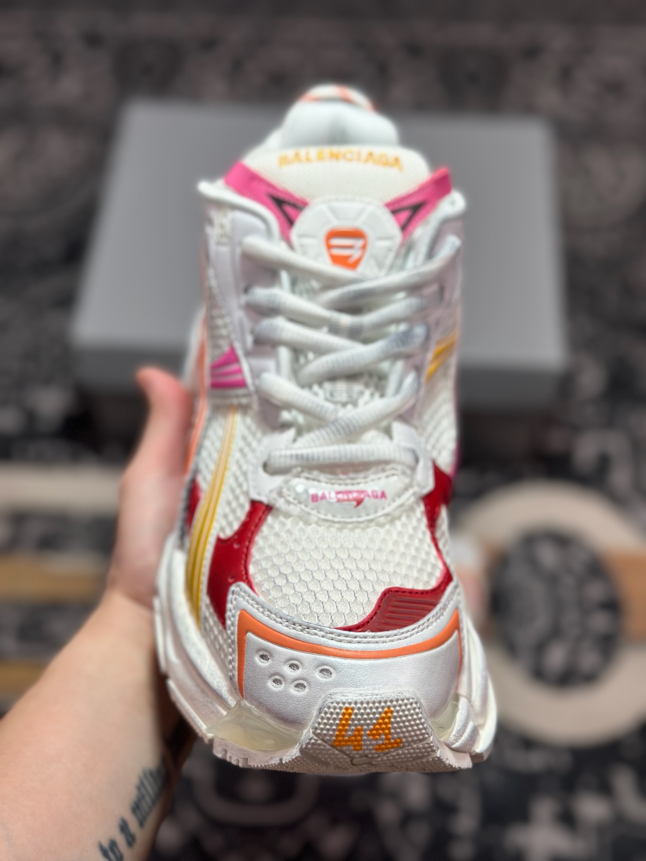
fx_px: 1194
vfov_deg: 39.7
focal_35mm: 48
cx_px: 323
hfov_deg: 30.3
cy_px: 430
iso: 80
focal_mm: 6.86
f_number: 1.78
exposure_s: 1/1433
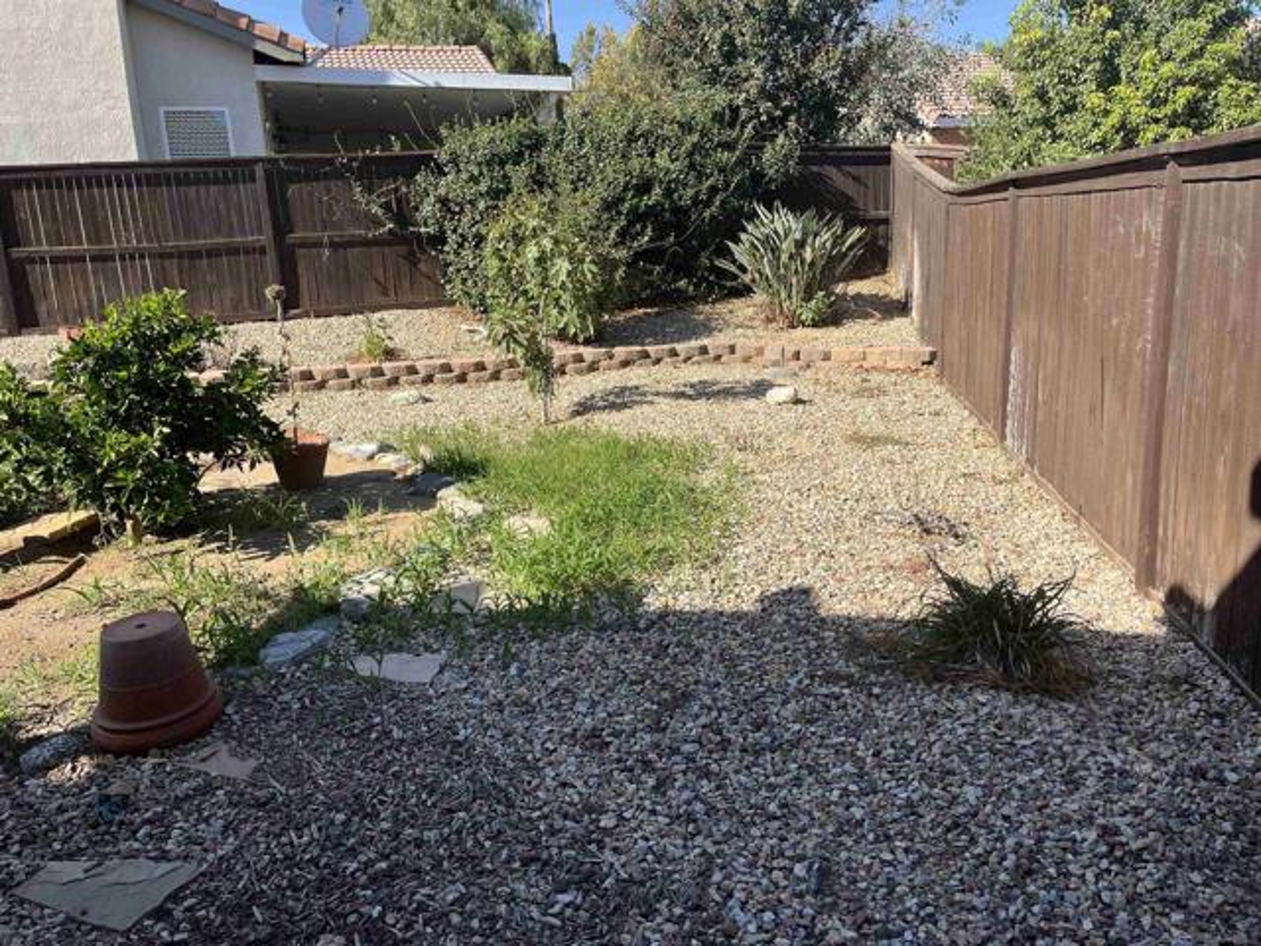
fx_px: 947
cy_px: 473
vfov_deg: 53.1
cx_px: 630
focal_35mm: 26
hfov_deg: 67.3
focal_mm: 5.1
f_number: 1.6
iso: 50
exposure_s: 1/1957
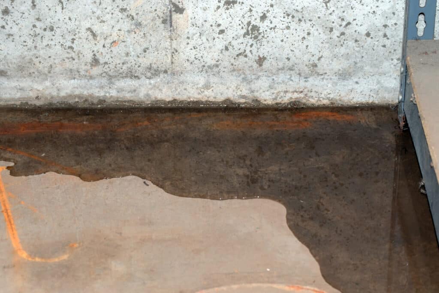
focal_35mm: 93
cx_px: 220
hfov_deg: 21.9
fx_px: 1134
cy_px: 146
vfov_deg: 14.7
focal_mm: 62
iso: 400
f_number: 5.6
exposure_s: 1/60
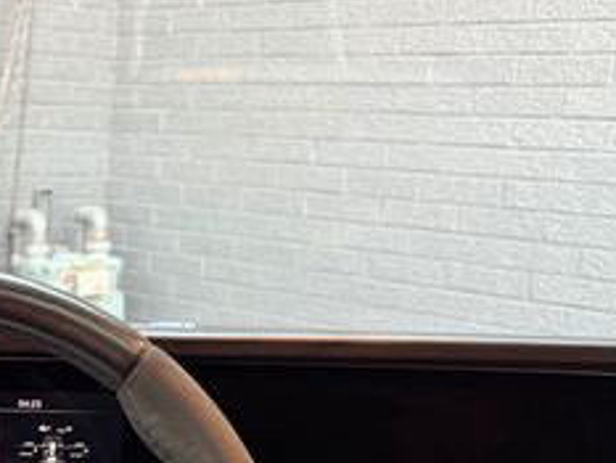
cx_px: -74
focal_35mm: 66
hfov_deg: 26.8
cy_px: 484
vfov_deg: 21.3
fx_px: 1175
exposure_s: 1/55
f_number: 1.78
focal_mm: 6.76
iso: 250
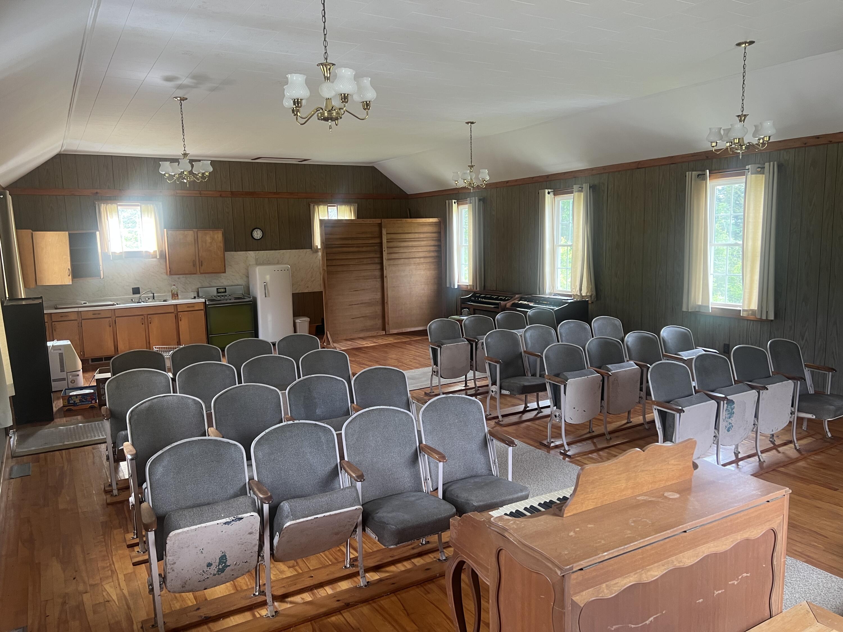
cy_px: 316
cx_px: 422
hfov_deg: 67.3
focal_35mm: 26
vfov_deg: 53.1
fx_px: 633
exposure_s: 1/81
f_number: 1.5
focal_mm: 5.7
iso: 125
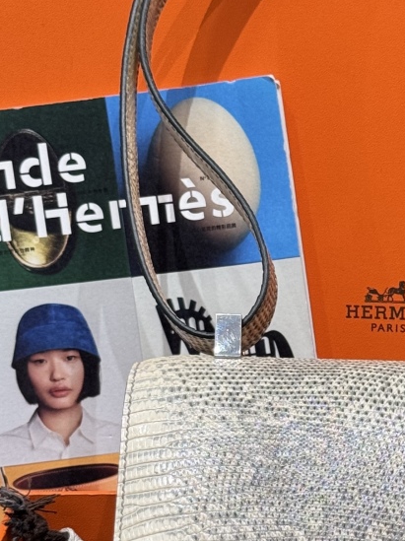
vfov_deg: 15.6
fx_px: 1968
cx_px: 477
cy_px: 432
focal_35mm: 126
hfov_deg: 11.5
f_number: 1.78
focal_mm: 6.76
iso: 125
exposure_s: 1/100
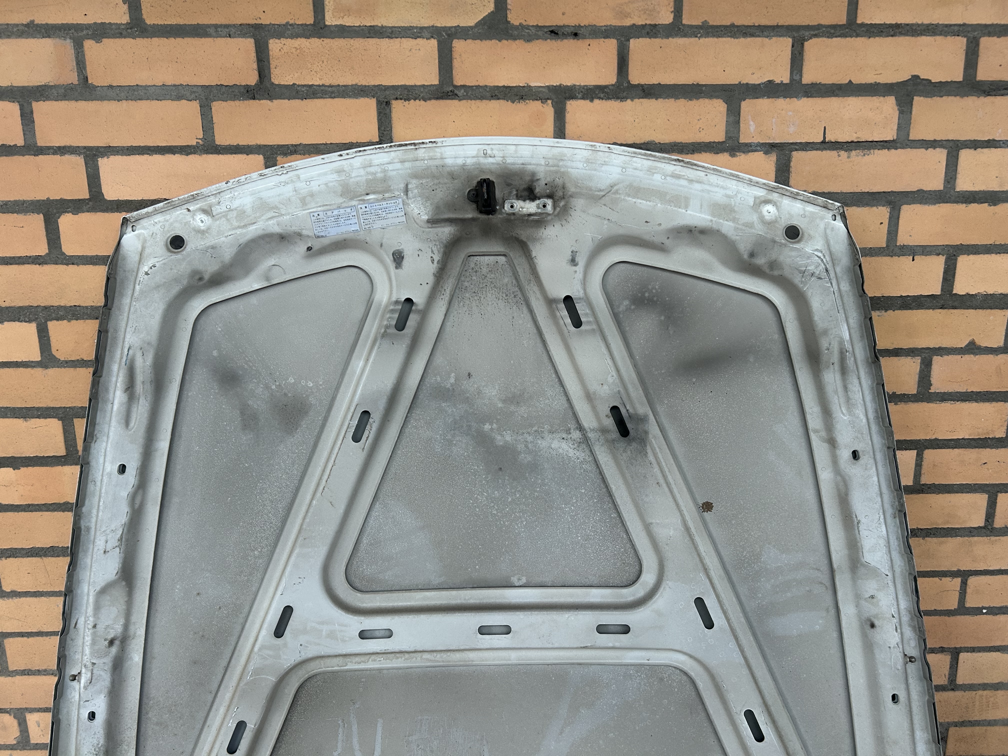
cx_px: 504
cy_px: 378
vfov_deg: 53.1
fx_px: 757
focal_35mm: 26
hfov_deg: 67.3
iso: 125
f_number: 1.5
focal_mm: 5.7
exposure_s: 1/91
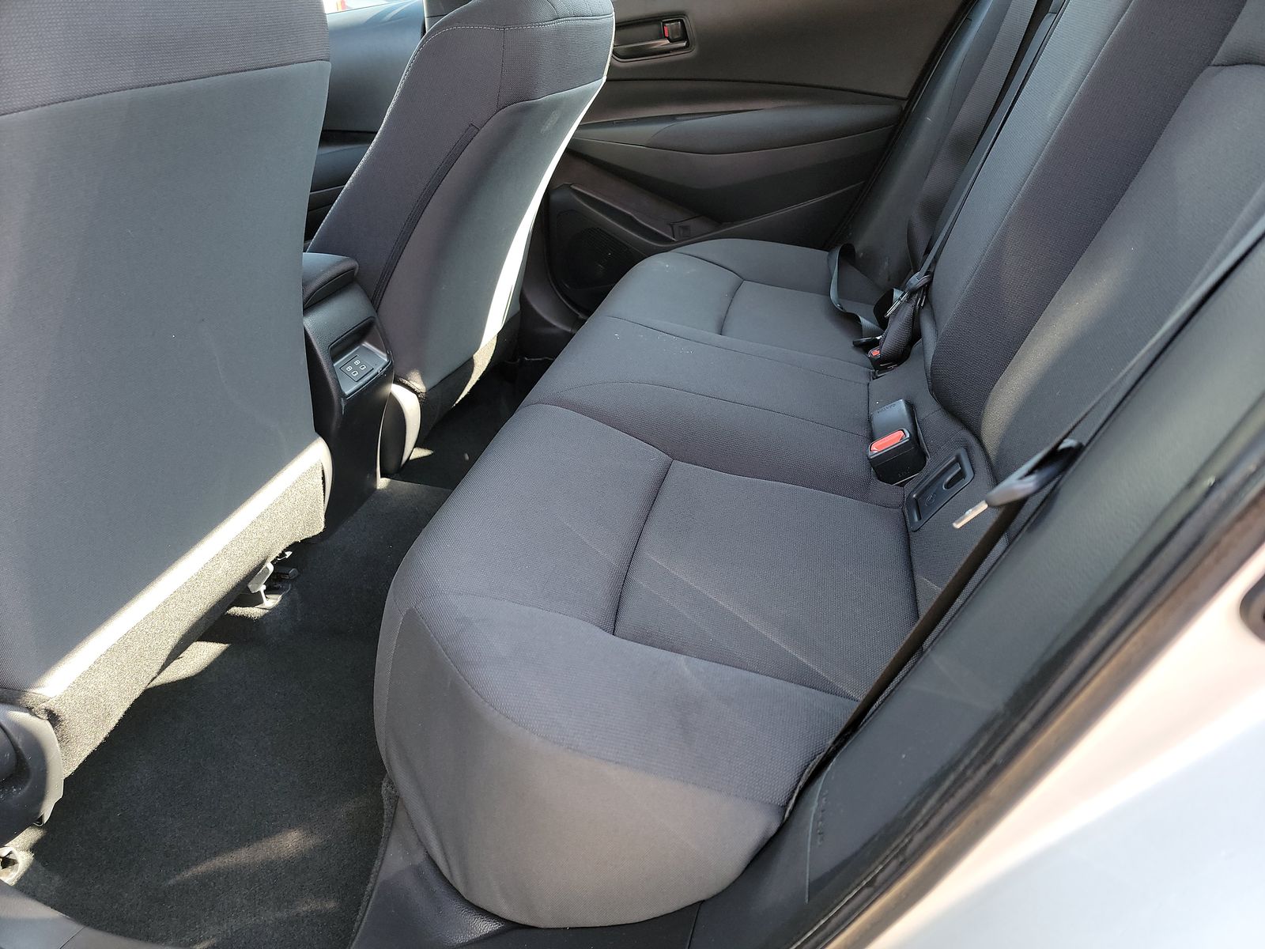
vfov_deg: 56.8
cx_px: 632
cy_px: 474
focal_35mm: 24
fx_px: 877
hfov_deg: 71.6
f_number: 1.8
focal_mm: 6.7
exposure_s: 1/59
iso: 192
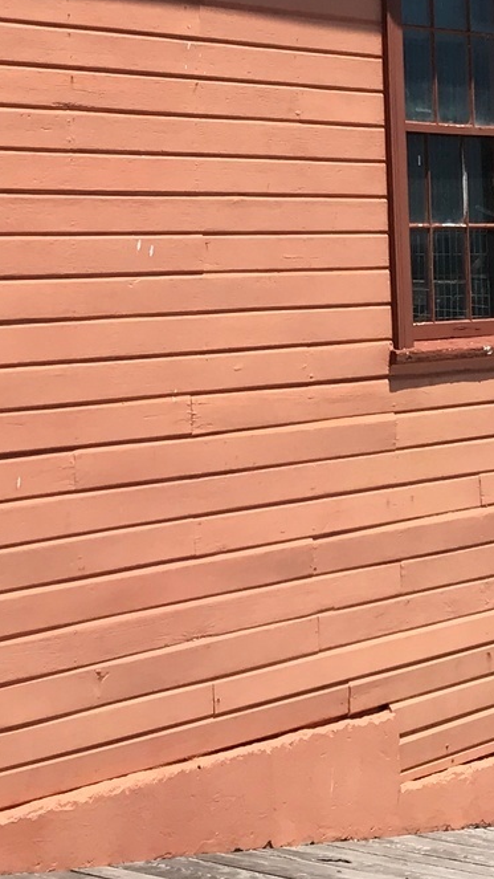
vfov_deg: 22.8
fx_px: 2142
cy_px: 148
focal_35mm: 92
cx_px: 321
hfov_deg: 13.1
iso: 20
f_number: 1.8
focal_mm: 3.99
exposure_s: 1/2907
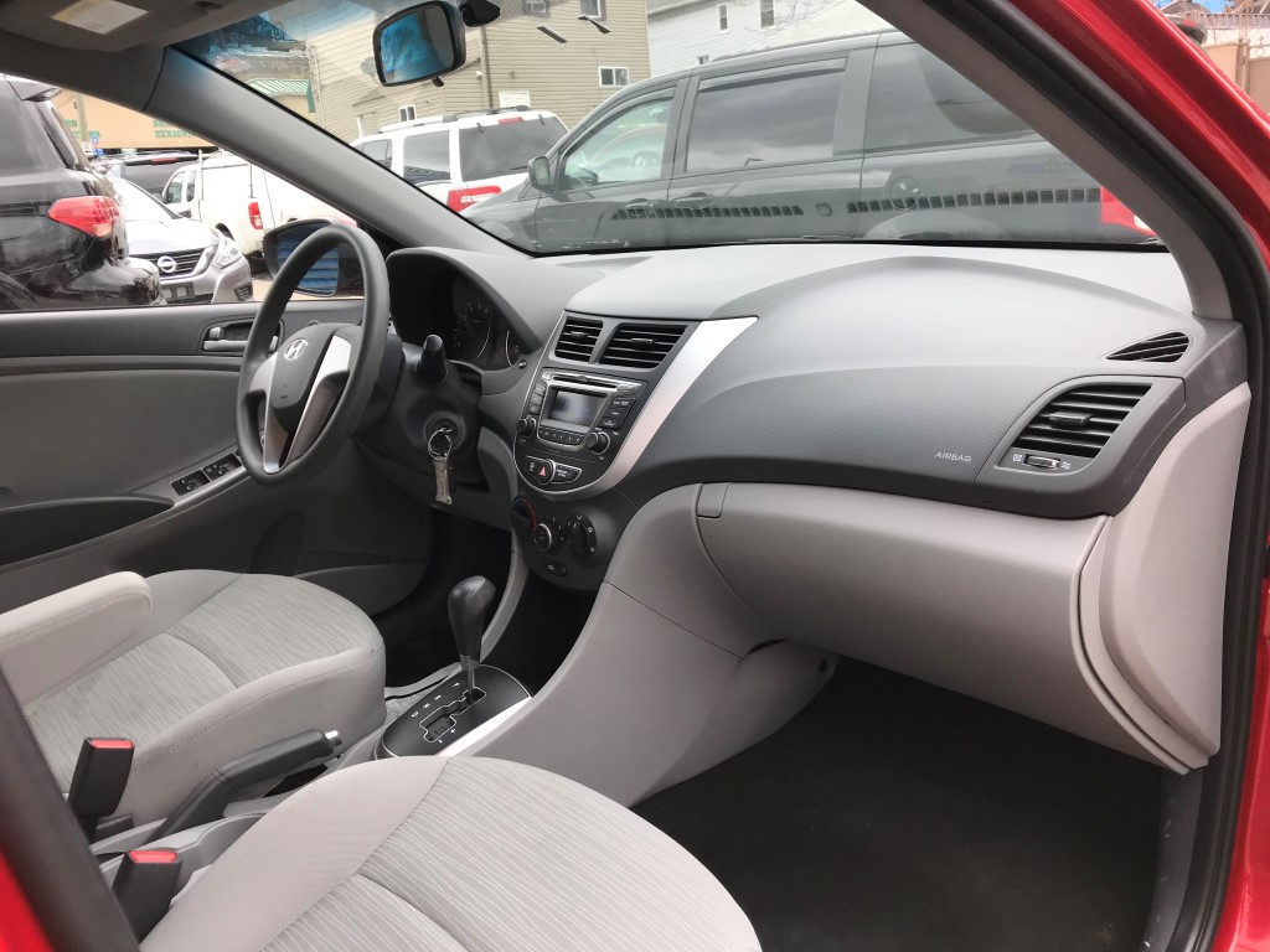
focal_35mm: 28
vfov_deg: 49.7
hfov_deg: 63.4
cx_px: 635
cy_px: 476
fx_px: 1027
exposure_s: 1/284
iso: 20
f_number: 1.8
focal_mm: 3.99
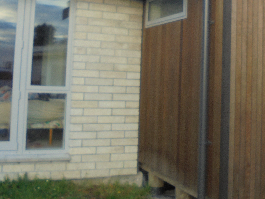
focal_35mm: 55
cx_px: 160
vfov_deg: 26.0
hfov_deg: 34.8
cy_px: 33
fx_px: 421
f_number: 3.5
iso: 100
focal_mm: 4.6
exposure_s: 1/125
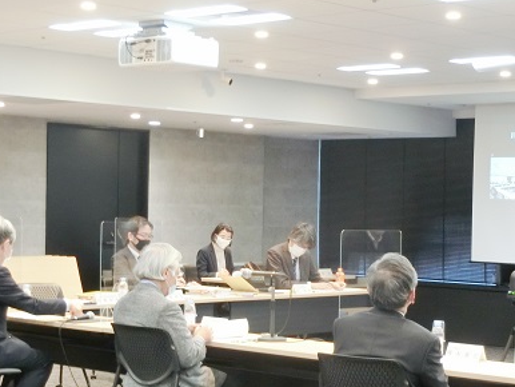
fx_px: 1295
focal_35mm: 87
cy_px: 266
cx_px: 335
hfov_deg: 22.4
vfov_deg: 16.9
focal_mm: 10.7
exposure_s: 1/30
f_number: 5
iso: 500
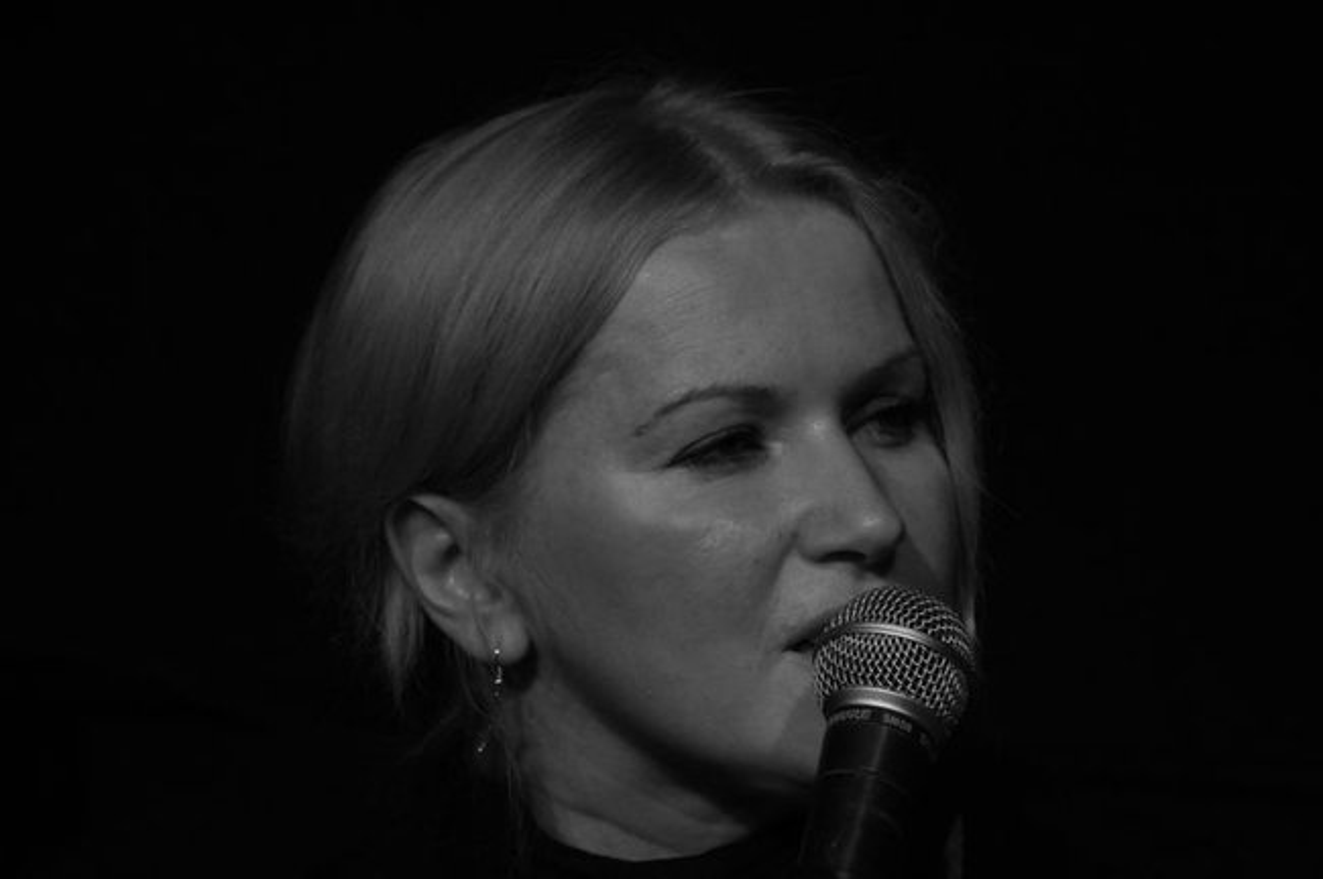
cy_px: 440
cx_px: 662
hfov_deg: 6.5
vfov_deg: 4.4
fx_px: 11564
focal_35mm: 315
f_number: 5.6
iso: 1600
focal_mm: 210
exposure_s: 1/320
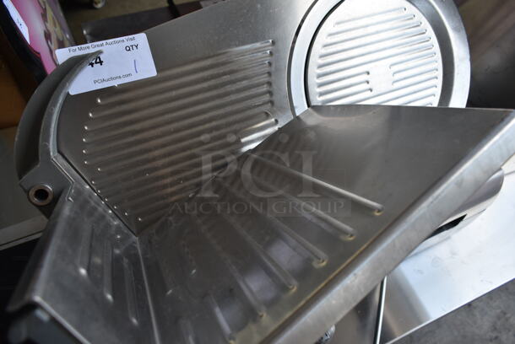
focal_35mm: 27
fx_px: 387
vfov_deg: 48.0
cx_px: 258
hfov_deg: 67.3
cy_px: 172
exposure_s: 1/100
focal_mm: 18
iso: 100
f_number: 5
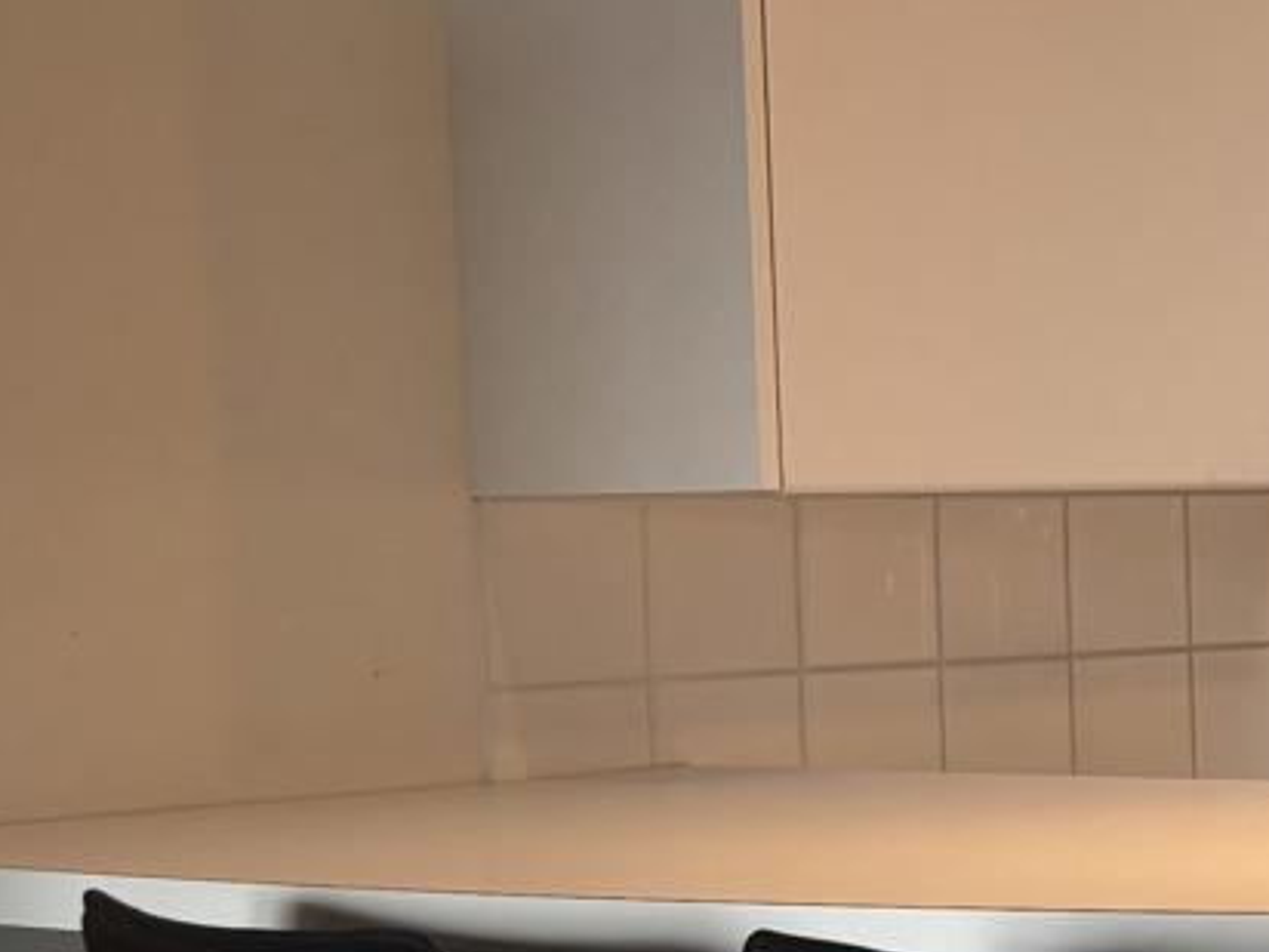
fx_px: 3703
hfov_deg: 16.7
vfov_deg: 14.6
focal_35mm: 101
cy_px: 681
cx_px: 2153
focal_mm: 5.96
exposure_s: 1/50
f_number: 1.6
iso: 80
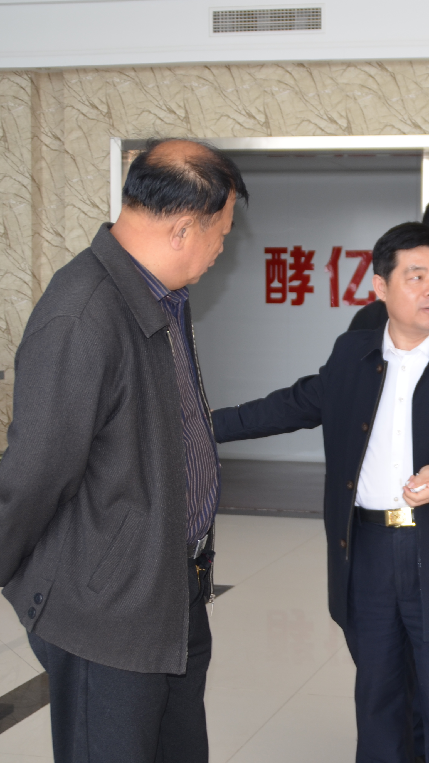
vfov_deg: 33.8
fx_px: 1254
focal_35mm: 62
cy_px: 444
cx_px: 435
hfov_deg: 18.9
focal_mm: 22
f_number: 3.5
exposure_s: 1/200
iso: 140
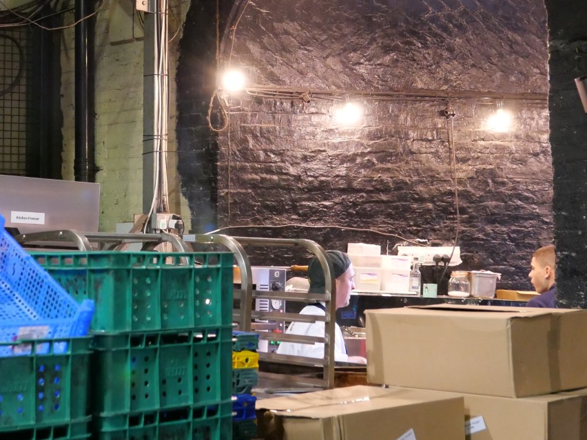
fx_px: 1204
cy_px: 159
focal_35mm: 71
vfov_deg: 20.7
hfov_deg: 27.3
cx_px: 223
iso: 3200
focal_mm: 19.1
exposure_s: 1/125
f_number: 3.2
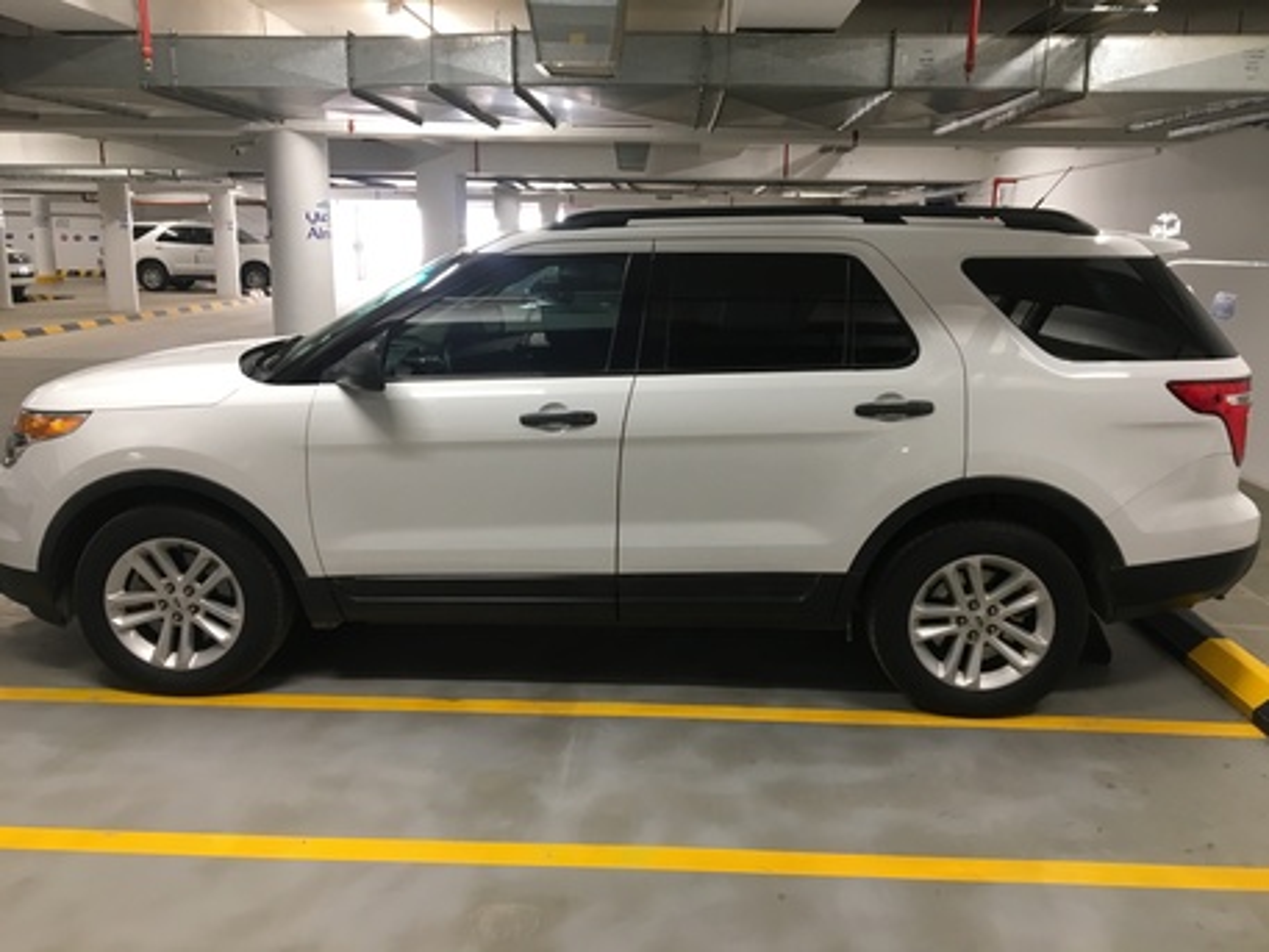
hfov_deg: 61.6
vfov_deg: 48.2
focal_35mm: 29
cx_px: 634
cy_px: 476
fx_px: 1063
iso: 80
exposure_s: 1/30
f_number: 2.2
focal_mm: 4.15
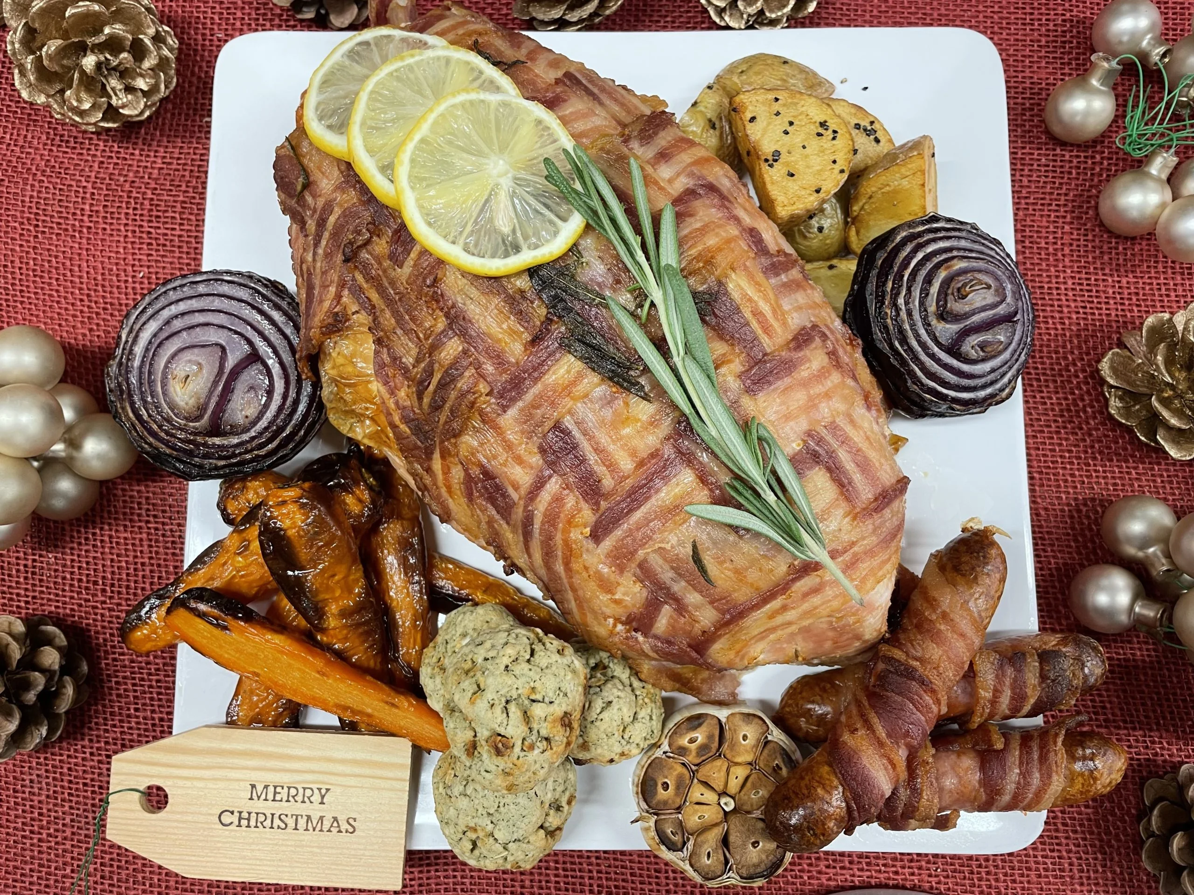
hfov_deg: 67.3
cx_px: 597
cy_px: 448
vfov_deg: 53.1
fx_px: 897
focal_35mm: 26
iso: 80
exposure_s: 1/50
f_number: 1.6
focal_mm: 4.2
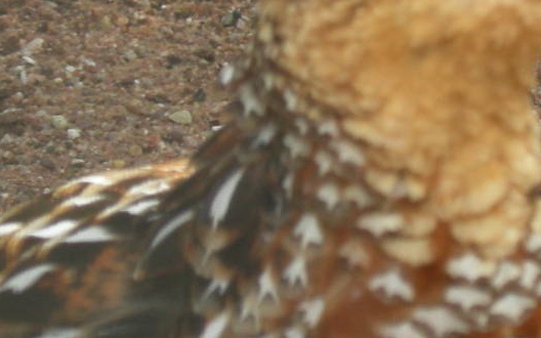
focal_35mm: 273
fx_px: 4025
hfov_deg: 7.7
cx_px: 510
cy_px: -51
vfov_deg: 4.8
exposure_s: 1/88.5
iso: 64
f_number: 4.6
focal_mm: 17.7
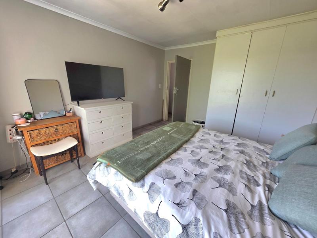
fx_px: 119
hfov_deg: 106.2
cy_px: 119
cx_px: 158
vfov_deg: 89.9
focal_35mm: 13
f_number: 1.9
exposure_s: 1/101
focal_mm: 2.2
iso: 100
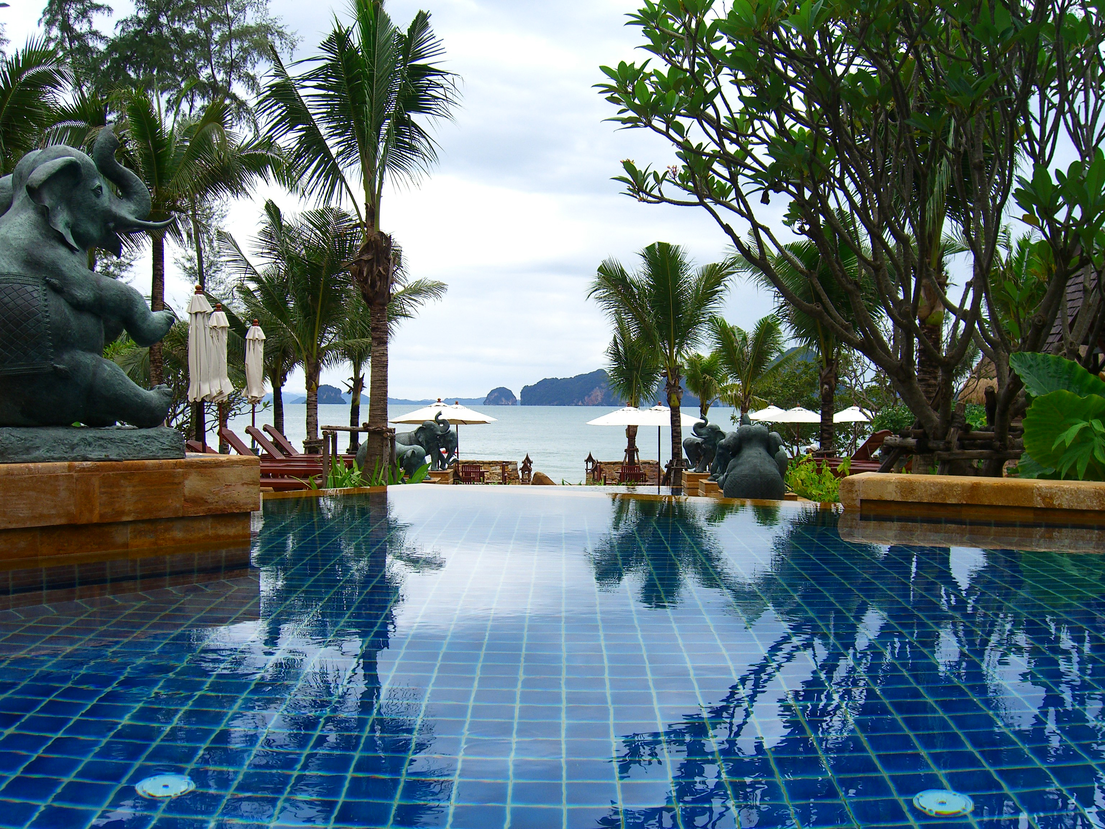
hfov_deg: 49.0
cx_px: 552
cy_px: 414
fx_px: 1213
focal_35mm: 38
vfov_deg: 37.7
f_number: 4
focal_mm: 7.9
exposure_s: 1/250
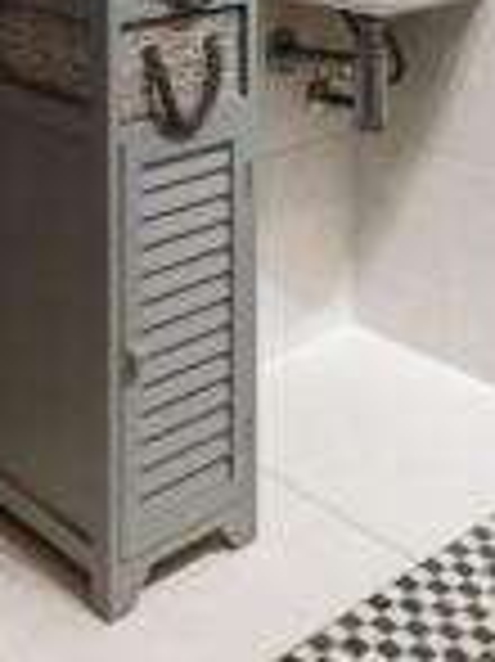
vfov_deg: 27.8
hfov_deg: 23.8
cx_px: 70
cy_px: -151
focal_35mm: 60
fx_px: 1146
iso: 640
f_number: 8
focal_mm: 14
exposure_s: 1/25
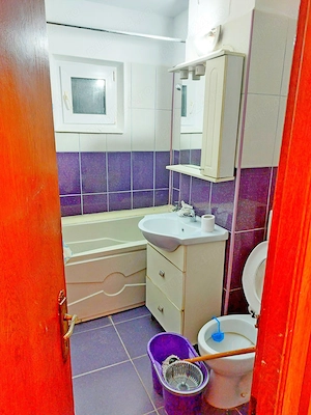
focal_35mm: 25
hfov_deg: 54.9
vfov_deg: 69.4
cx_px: 156
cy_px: 208
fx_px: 299
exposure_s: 1/50
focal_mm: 5.23
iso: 320
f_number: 1.8
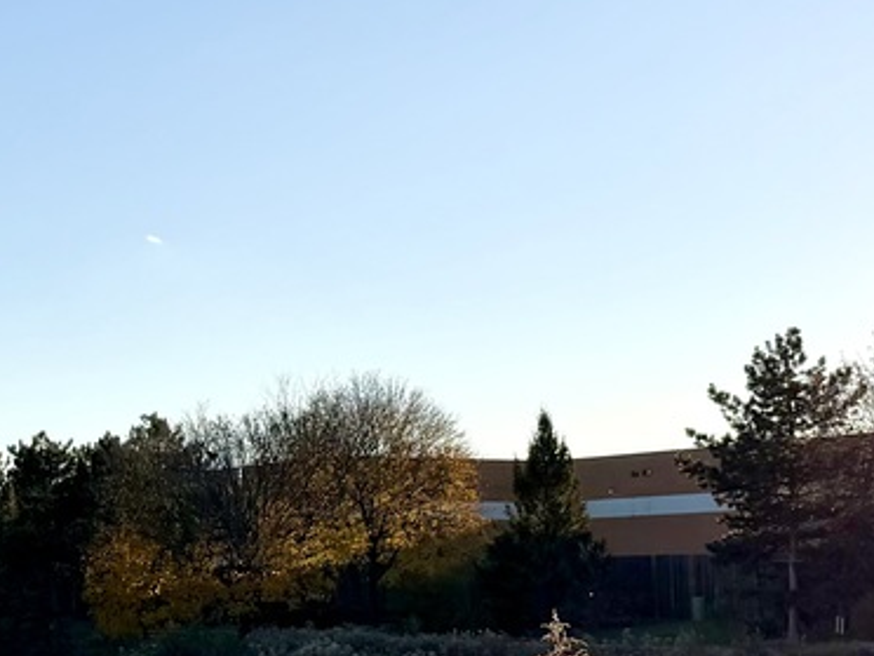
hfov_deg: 20.9
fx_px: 2348
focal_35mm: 93
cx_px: 218
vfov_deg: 15.7
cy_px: 571
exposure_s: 1/5714
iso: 80
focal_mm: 6.76
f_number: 1.78
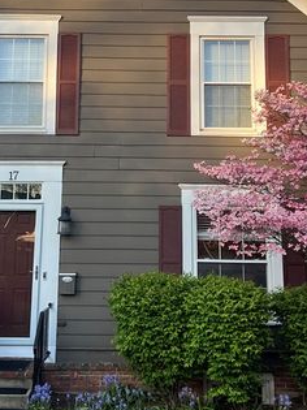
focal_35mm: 55
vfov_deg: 34.5
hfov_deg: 26.5
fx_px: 651
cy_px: 124
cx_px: 137
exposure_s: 1/632
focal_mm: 5.7
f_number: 1.5
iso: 50
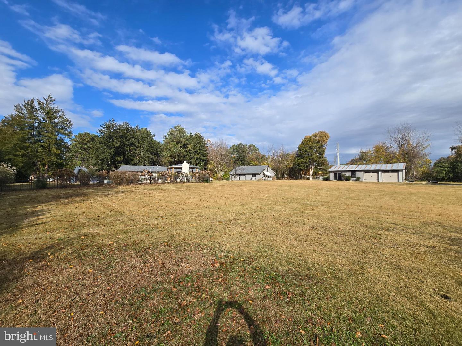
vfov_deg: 89.9
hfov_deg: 106.2
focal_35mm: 13
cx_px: 231
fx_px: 174
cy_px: 173
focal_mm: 2.2
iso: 50
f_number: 2.2
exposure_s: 1/2866
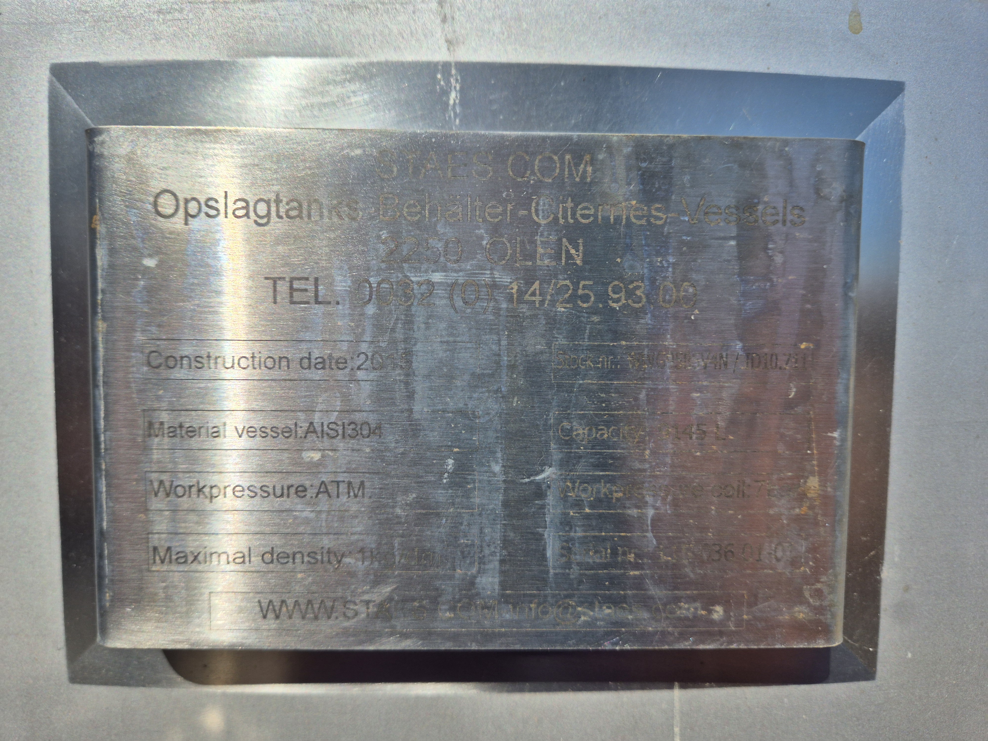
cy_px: 370
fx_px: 656
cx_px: 494
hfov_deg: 73.9
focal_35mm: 23
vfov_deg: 58.9
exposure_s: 1/6448
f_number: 1.8
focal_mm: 5.4
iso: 25
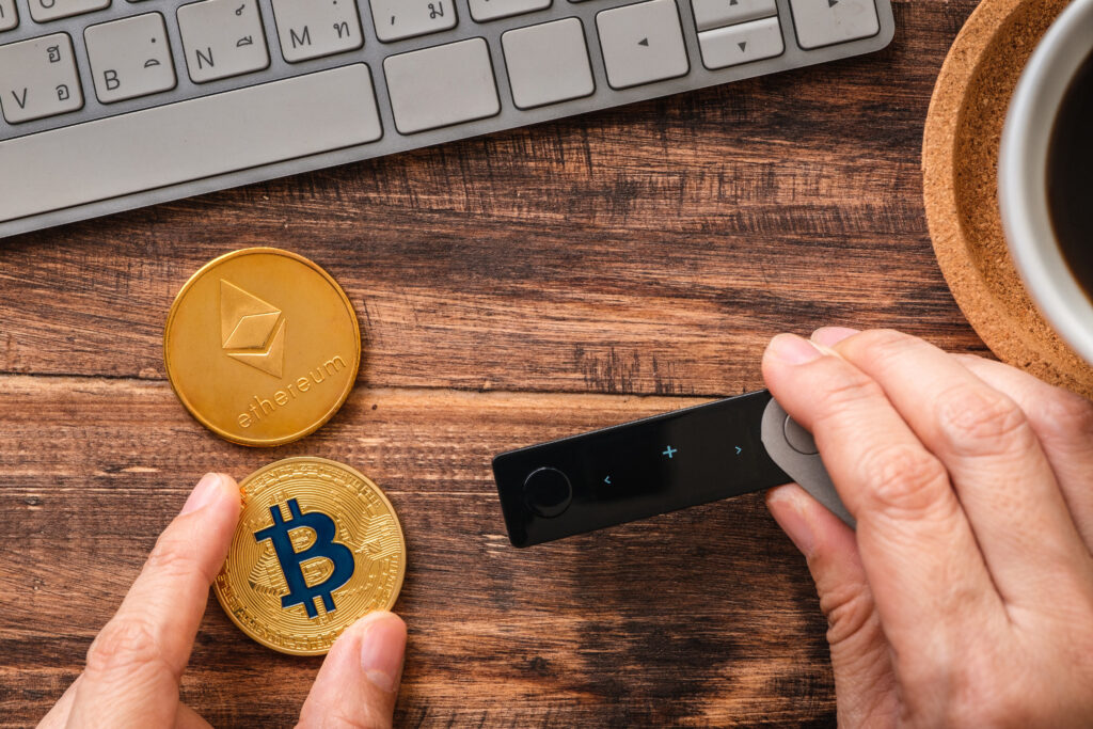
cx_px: 546
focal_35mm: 83
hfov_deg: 24.5
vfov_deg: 16.5
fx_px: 2520
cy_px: 364
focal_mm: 55
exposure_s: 1/55
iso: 800
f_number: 6.4
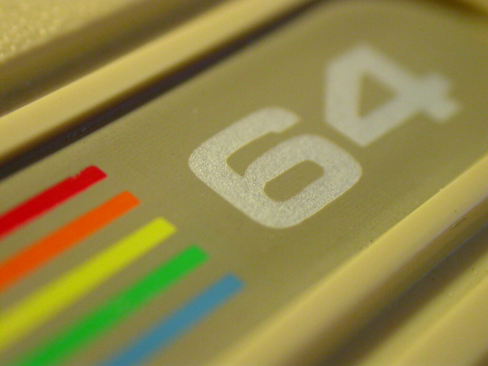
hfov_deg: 18.2
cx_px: 244
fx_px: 1523
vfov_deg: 13.7
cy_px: 183
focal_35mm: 108
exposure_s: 1/11.2
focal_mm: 22.4
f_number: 4.1
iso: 200
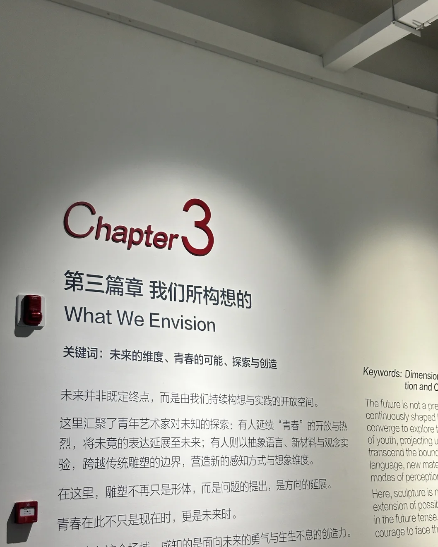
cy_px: 277
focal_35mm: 51
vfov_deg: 36.7
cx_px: 218
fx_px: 827
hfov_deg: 29.7
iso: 64
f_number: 1.78
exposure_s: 1/50
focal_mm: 6.86
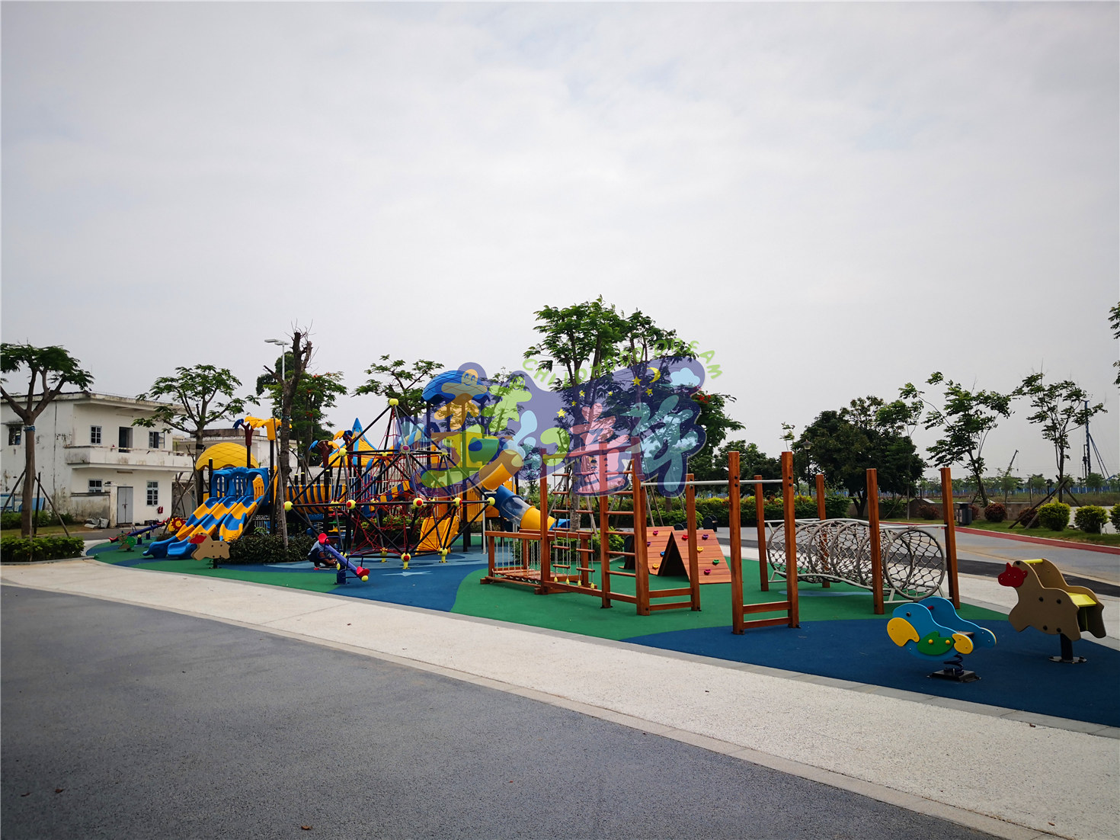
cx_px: 560
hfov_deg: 65.3
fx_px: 873
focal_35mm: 27
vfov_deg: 51.3
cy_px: 420
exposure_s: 1/2217
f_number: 1.6
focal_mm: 3.95
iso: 50
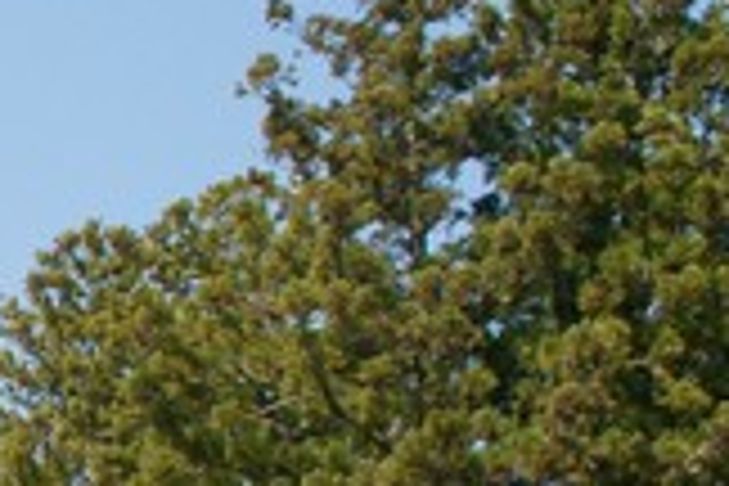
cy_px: 873
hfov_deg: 9.9
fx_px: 3442
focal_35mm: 170
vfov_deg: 7.8
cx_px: -1271
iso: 400
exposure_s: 1/250
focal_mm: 24
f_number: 11
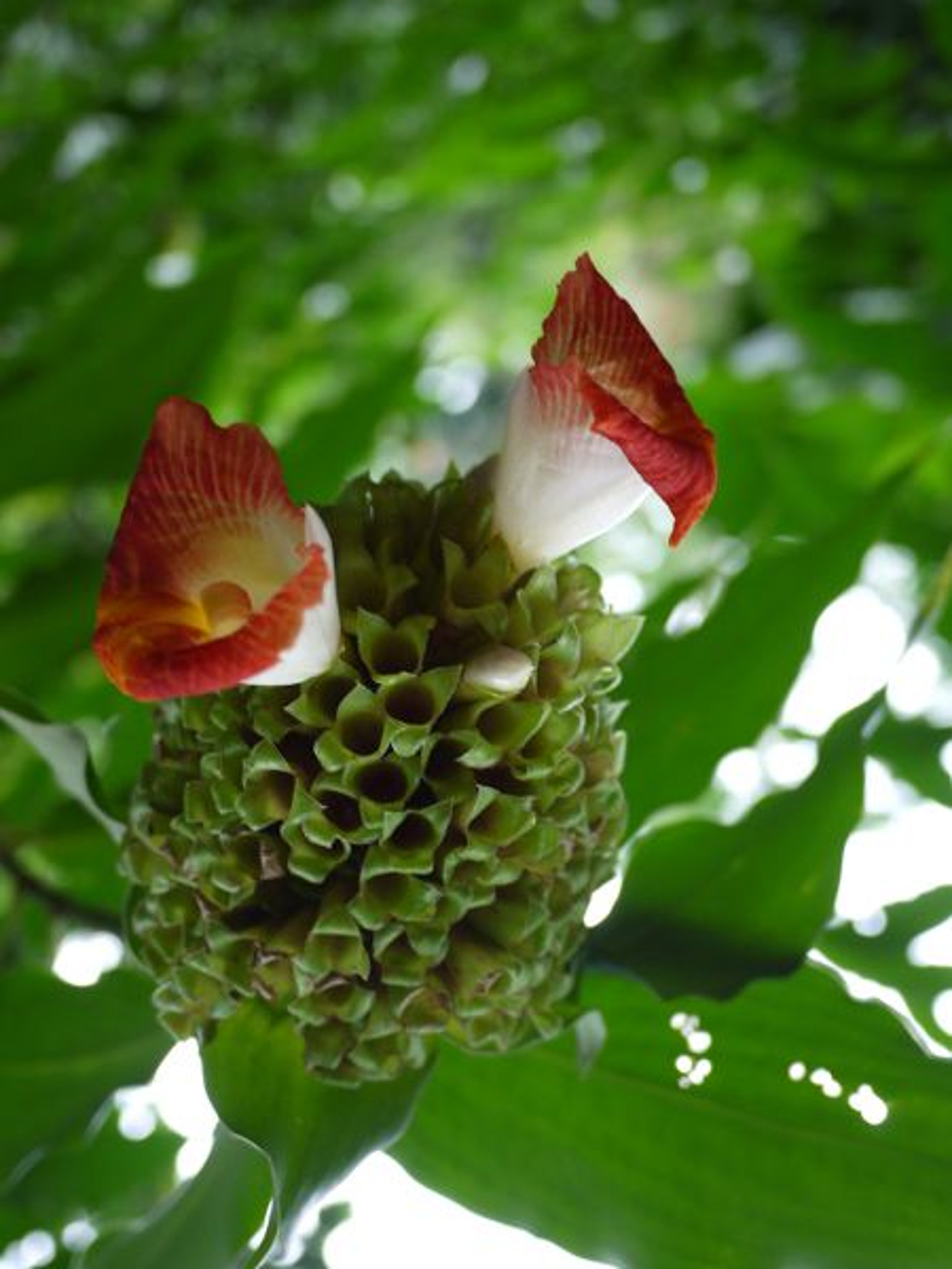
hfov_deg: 36.8
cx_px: 476
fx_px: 1430
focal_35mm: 39
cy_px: 634
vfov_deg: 47.9
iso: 125
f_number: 2.5
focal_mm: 14
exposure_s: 1/60
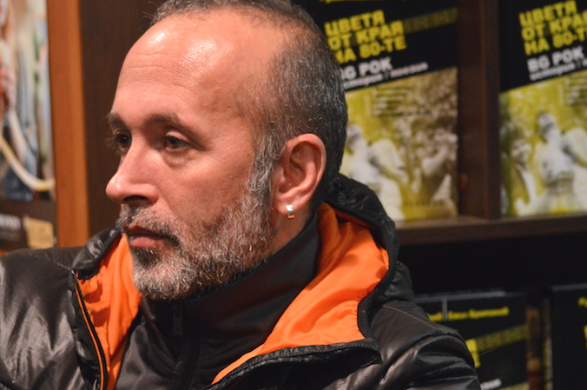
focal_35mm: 189
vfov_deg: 7.3
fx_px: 3074
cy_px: 197
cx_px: 331
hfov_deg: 10.9
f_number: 4.5
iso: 1600
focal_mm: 85
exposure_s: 1/30
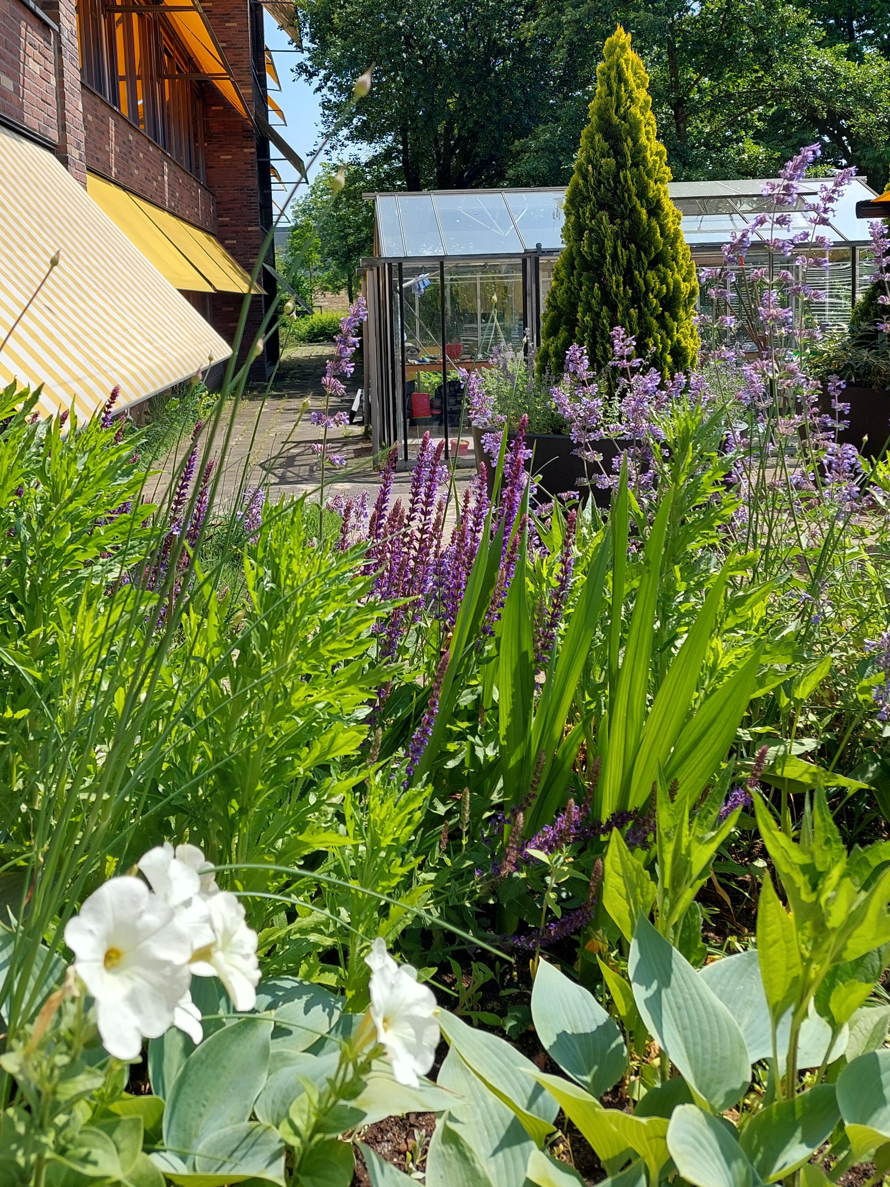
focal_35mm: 33
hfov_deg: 42.9
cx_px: 387
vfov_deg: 54.1
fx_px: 1131
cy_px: 381
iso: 40
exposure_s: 1/1356
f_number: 1.8
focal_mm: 5.23
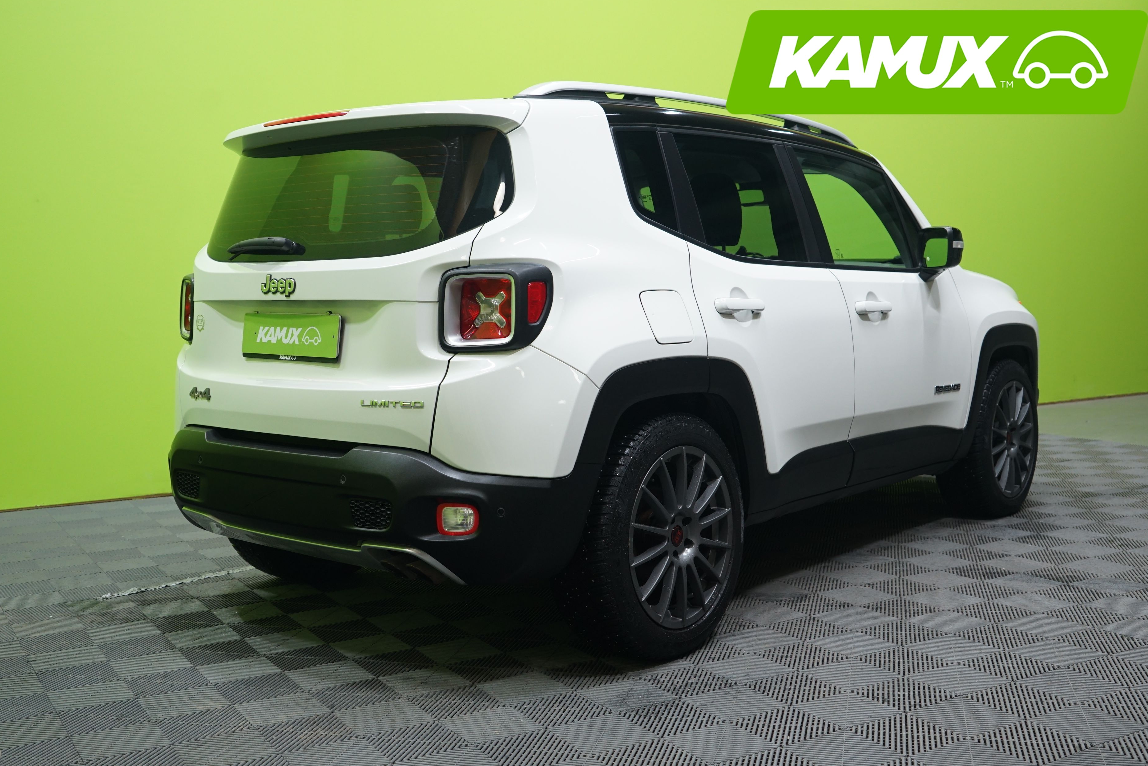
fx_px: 1212
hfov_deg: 50.7
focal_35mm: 38
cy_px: 376
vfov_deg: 35.1
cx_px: 574
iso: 800
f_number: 4.5
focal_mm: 36
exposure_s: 1/20
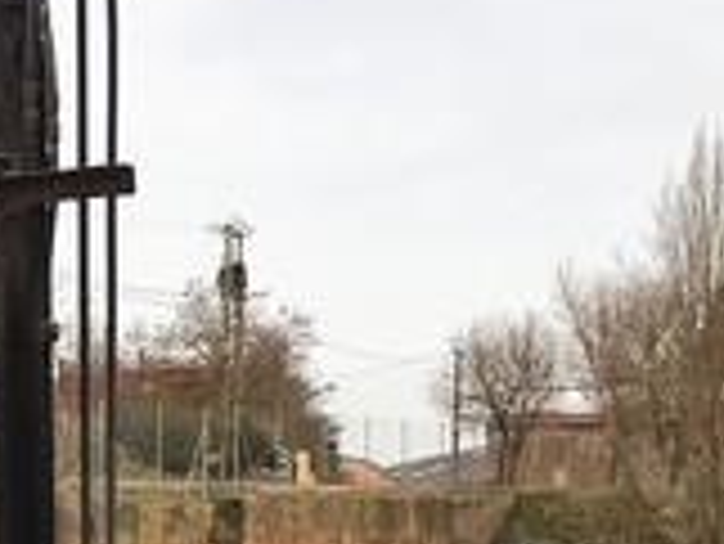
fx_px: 2072
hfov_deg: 19.0
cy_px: 787
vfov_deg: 14.1
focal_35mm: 99
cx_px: -92
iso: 32
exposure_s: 1/100
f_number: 2.2
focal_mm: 4.15
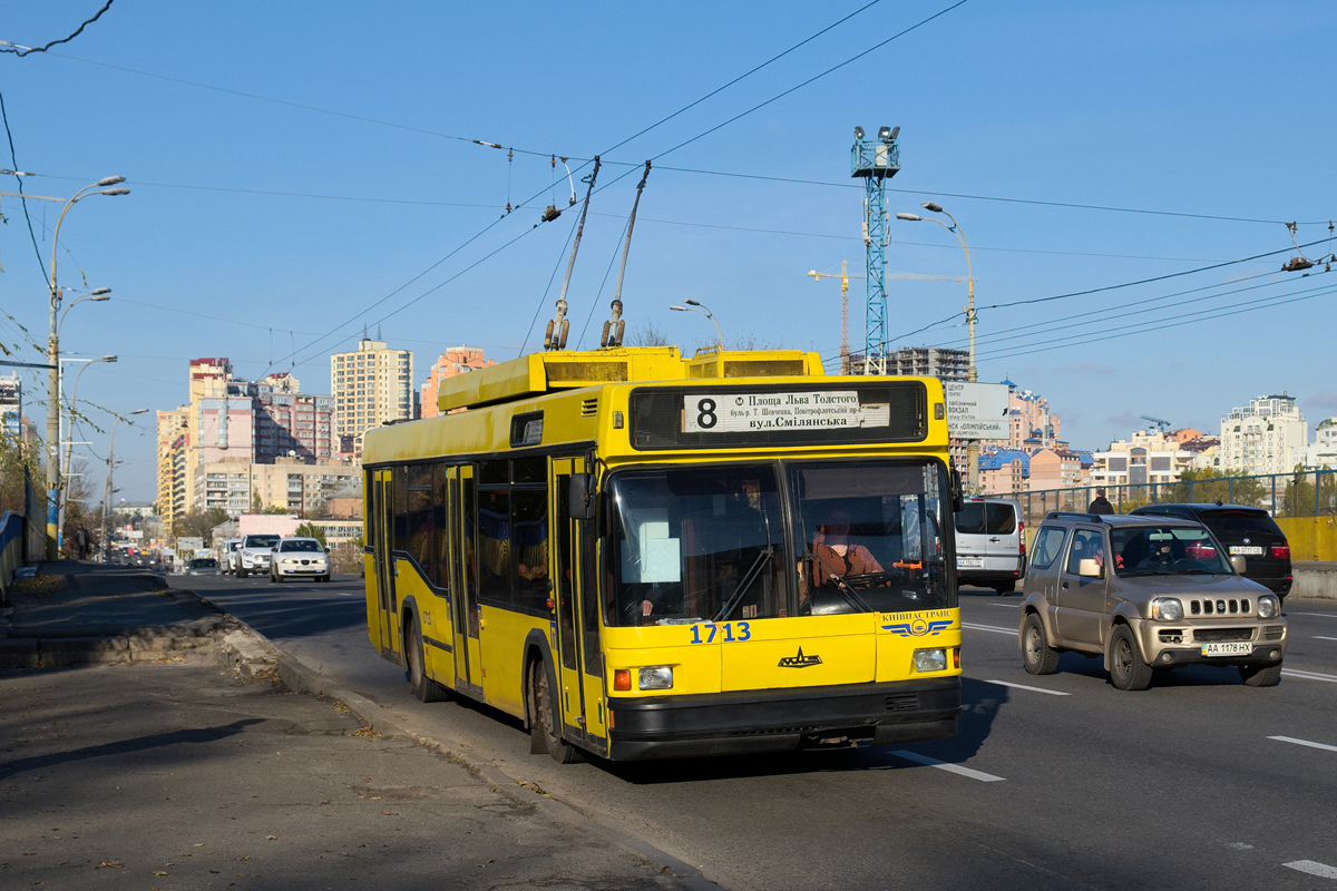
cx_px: 668
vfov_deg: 33.4
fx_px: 1485
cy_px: 446
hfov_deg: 48.5
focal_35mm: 40
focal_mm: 26.5
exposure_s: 1/800
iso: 400
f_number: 7.1
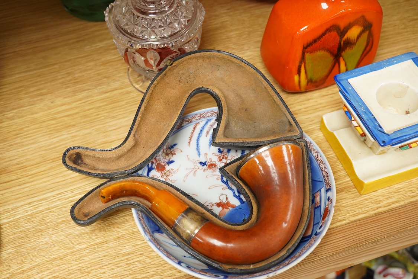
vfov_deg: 29.9
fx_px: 522
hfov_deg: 43.6
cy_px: 140
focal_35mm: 45
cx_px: 209
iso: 2500
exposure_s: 1/160
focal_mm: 30
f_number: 8
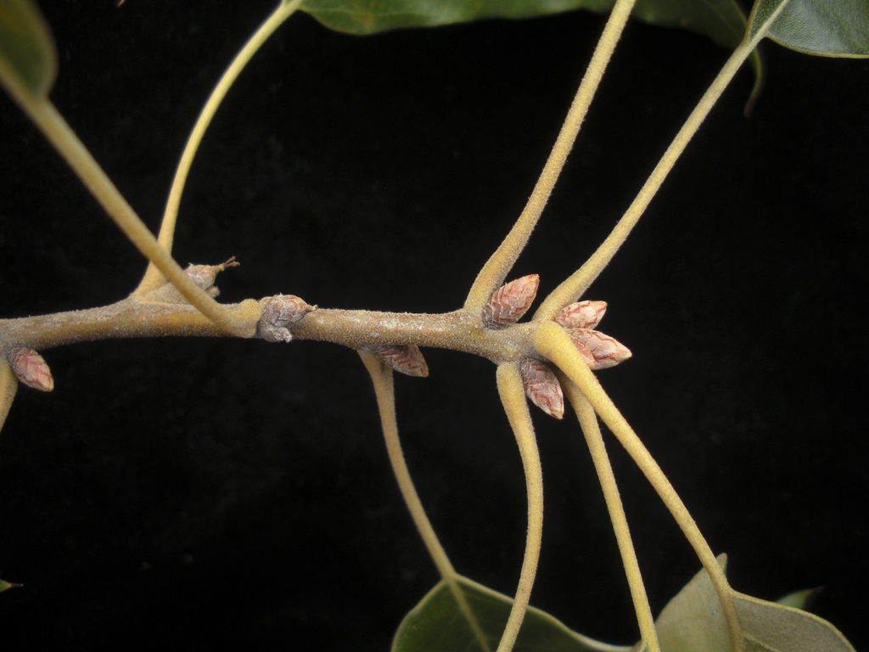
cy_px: 326
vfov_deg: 40.7
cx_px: 434
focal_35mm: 35
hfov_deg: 52.6
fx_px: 879
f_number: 3.5
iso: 64
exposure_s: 1/76.2
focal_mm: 6.3
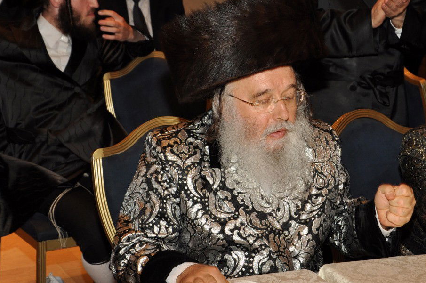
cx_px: 238
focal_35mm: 92
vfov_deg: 14.8
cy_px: 127
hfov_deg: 22.2
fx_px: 1087
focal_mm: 48
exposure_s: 1/60
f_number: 7.1
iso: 400
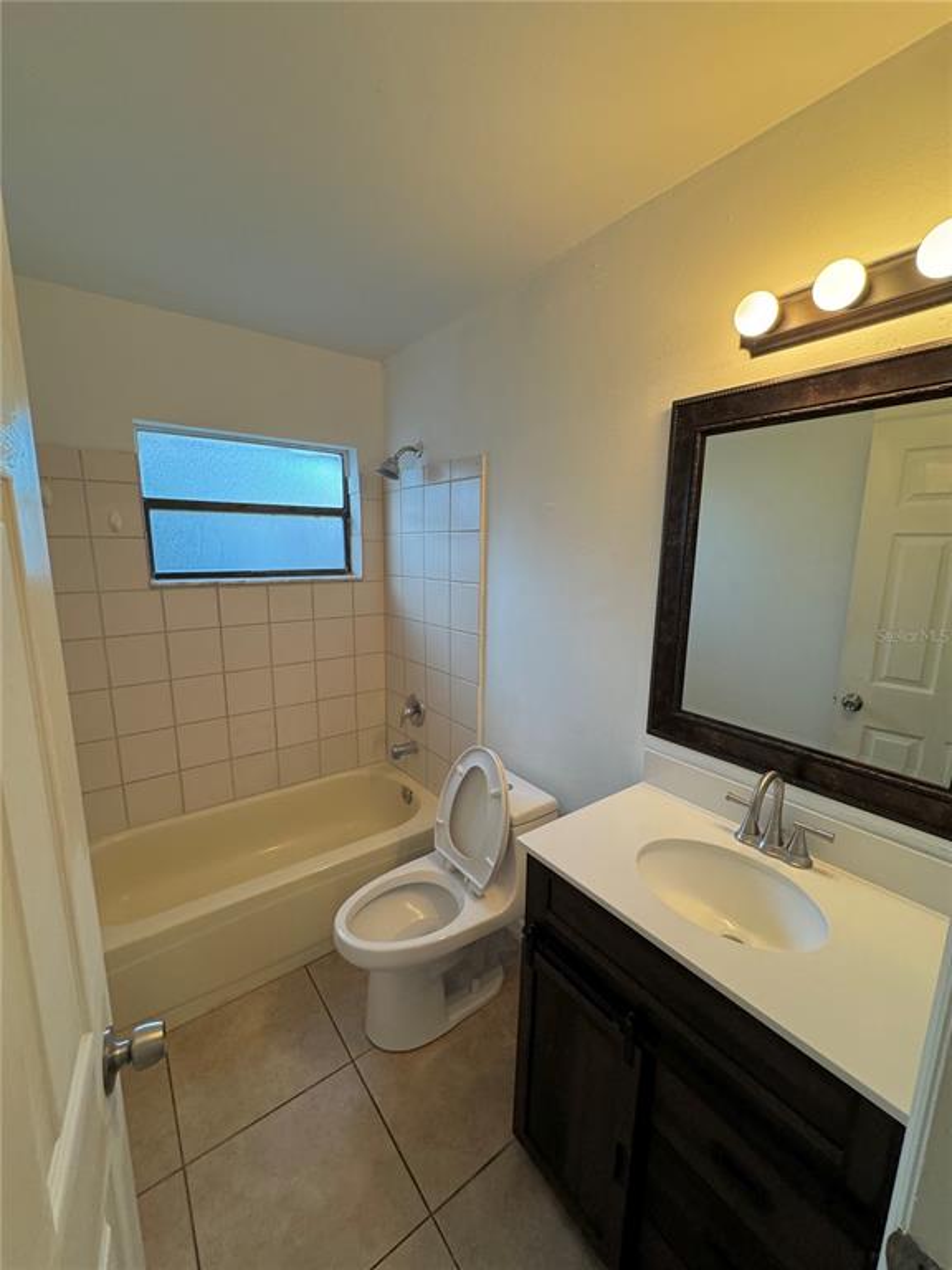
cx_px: 476
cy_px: 635
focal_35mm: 14
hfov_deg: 85.7
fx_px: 513
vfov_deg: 102.1
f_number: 2.2
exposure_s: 1/120
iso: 320
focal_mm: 2.22
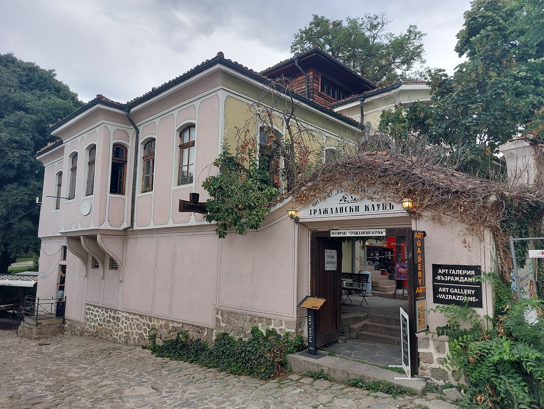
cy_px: 204
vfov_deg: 56.8
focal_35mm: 24
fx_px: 377
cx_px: 272
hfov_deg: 71.6
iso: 25
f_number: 1.8
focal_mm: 5.23
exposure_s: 1/201
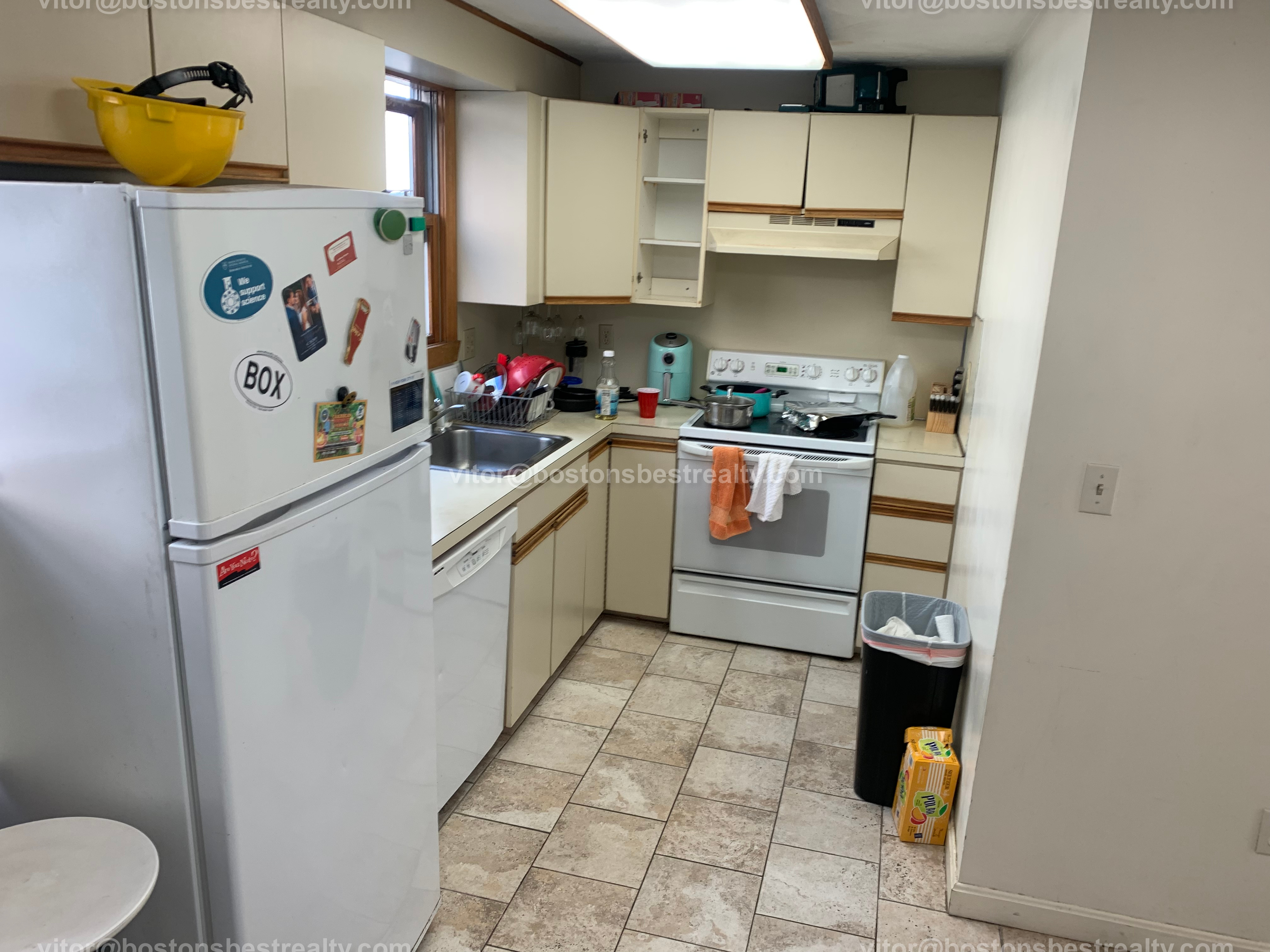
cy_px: 476
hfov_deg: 67.3
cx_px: 635
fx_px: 954
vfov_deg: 53.1
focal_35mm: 26
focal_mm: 4.25
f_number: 1.8
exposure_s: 1/120
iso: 64
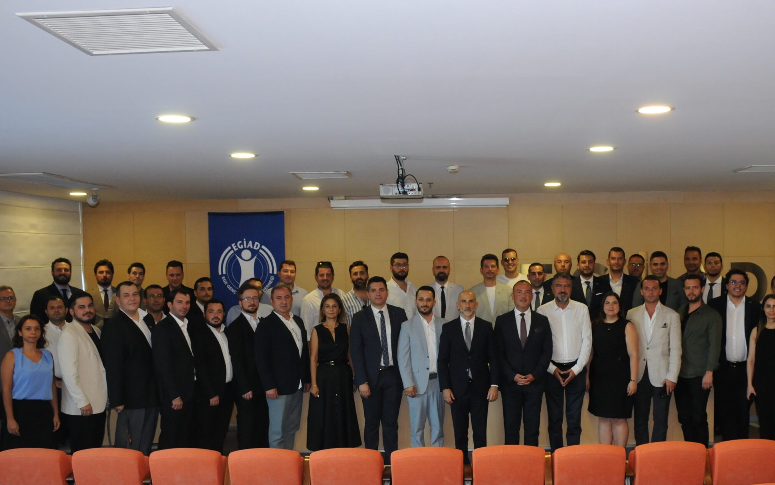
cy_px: 287
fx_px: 739
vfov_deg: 36.2
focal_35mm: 35
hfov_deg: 55.1
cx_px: 446
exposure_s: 1/60
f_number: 5
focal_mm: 18
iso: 1000
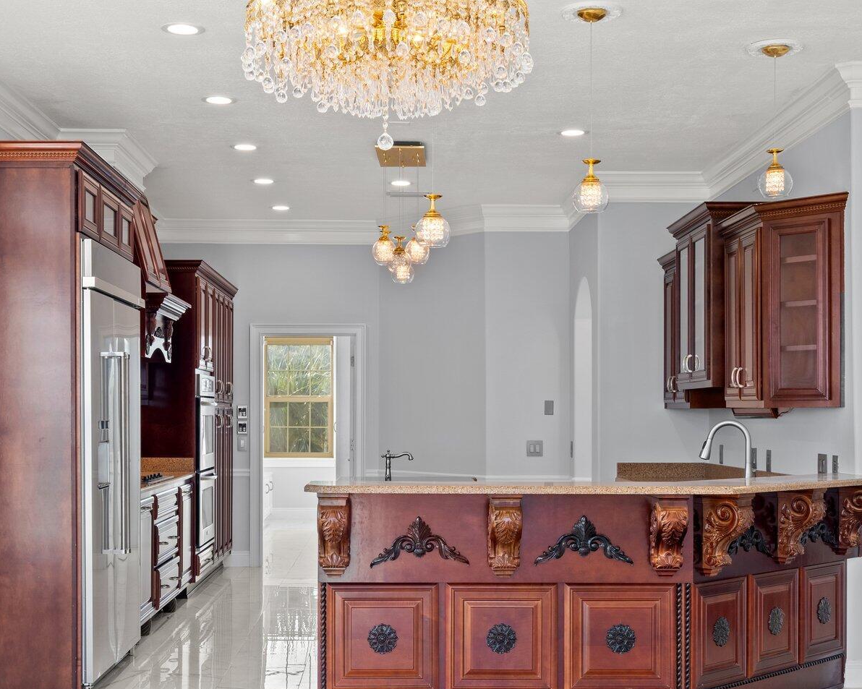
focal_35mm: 50
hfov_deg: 37.3
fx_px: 1275
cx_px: 391
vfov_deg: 30.1
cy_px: 424
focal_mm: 21
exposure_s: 1/1.67
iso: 100
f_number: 10
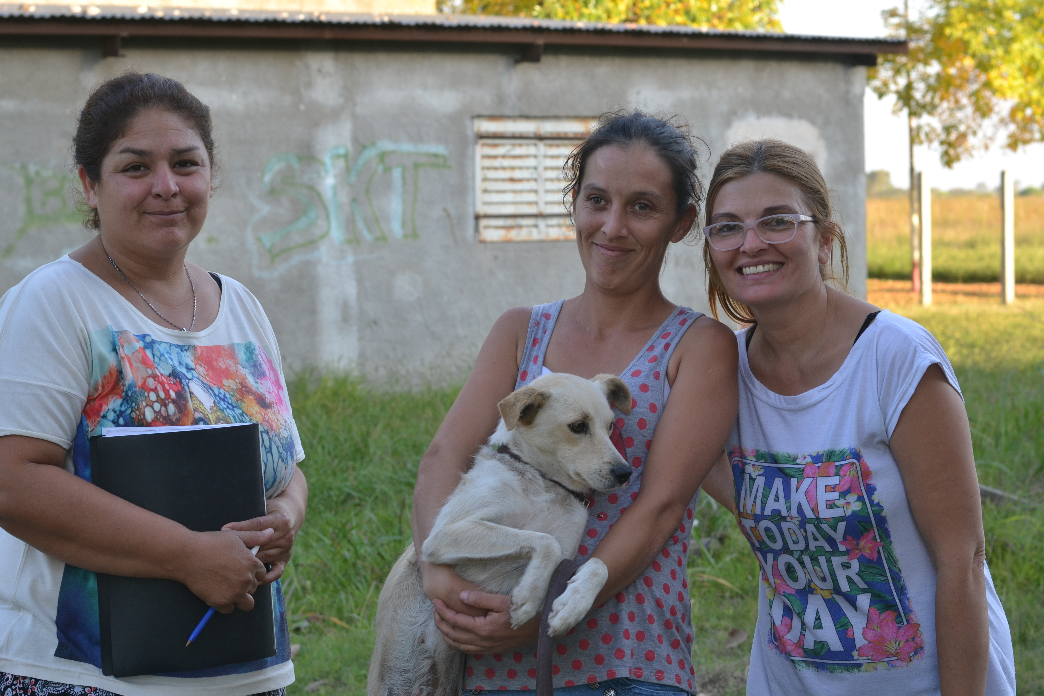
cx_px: 522
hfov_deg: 27.0
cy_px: 348
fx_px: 2175
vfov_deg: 18.2
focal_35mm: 75
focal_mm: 50
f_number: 5.6
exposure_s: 1/125
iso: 250
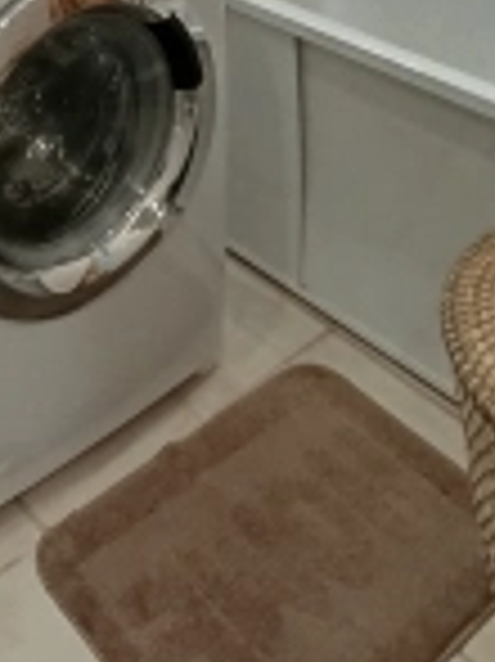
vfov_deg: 29.8
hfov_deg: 26.6
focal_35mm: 51
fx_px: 974
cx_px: -29
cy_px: -203
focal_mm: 1.65
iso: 250
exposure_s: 1/50
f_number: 2.2
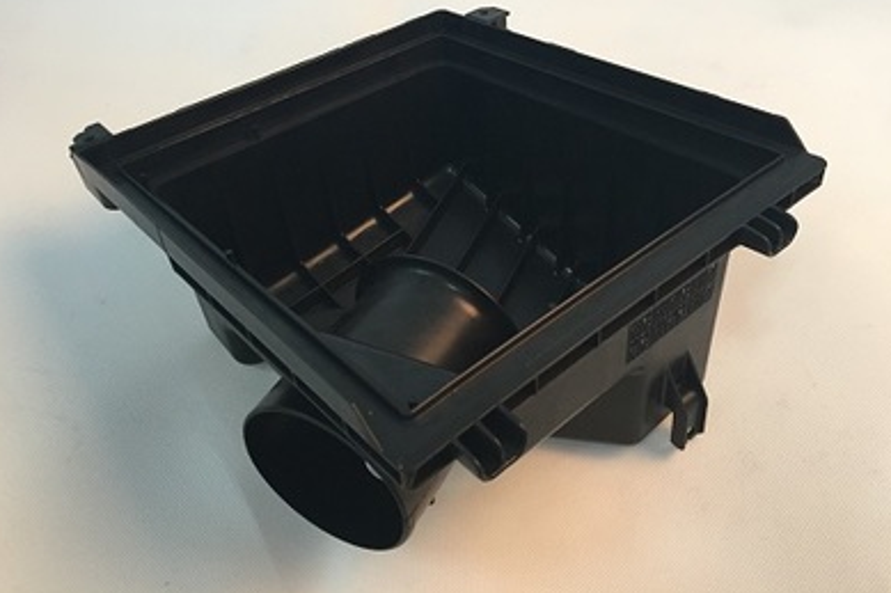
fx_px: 767
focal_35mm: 31
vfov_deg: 42.2
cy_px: 262
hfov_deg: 60.3
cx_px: 447
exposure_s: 1/33
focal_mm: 4.15
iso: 250
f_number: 2.2
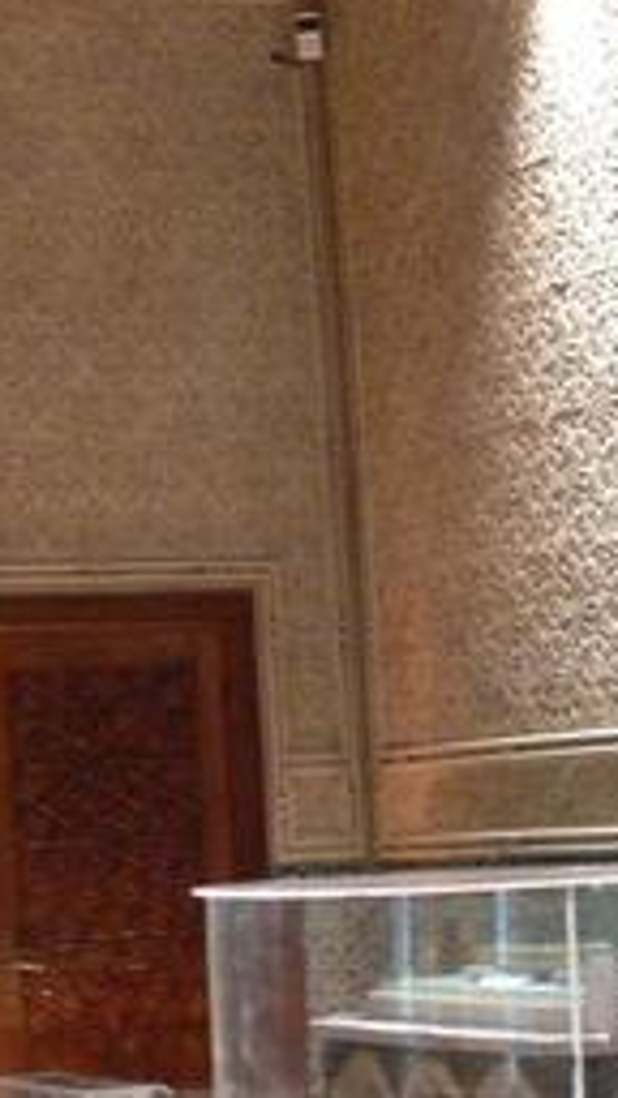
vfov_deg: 18.9
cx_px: -676
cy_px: 641
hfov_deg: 9.9
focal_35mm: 113
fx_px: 3292
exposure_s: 1/4
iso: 200
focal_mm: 7.4
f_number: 2.8
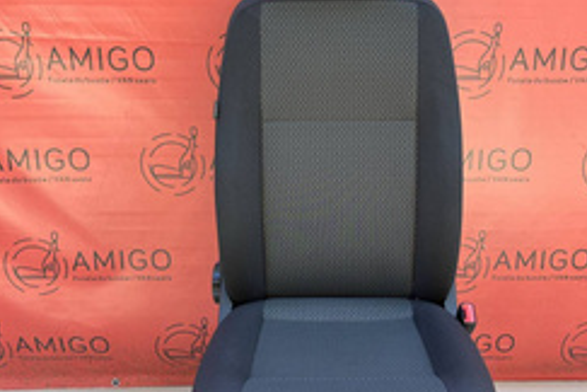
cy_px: 213
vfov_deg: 33.4
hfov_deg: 48.4
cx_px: 321
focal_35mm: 40
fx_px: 652
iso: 40
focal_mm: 5.1
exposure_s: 1/122
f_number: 1.6
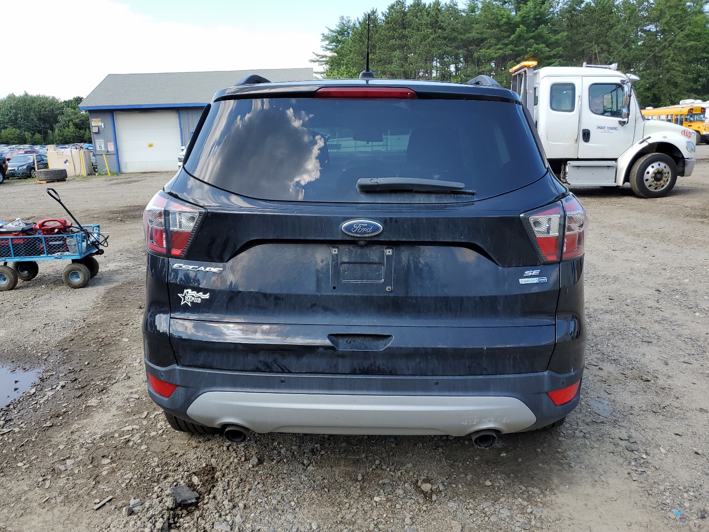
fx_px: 533
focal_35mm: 26
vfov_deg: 53.1
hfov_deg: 67.3
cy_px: 266
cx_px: 354
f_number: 1.5
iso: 50
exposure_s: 1/1111
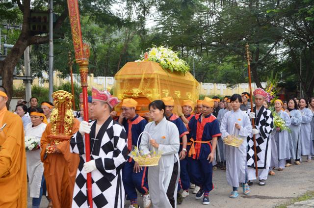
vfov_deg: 28.0
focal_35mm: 48
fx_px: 418
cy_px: 104
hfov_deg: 41.2
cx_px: 157
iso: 250
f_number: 9.5
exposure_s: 1/60
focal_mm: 32
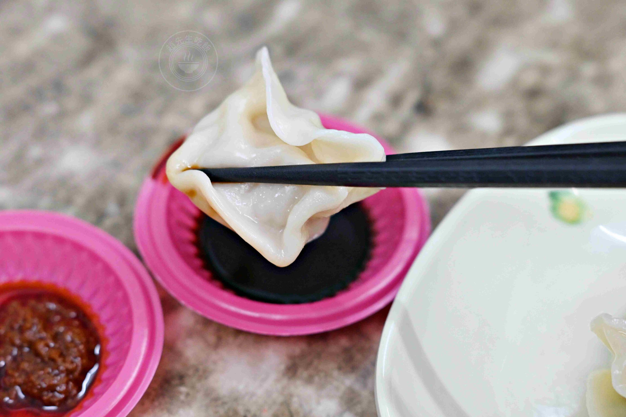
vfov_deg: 18.2
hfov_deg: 27.0
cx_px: 313
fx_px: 1304
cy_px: 208
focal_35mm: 75
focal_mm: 50
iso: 1000
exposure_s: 1/160
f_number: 3.2
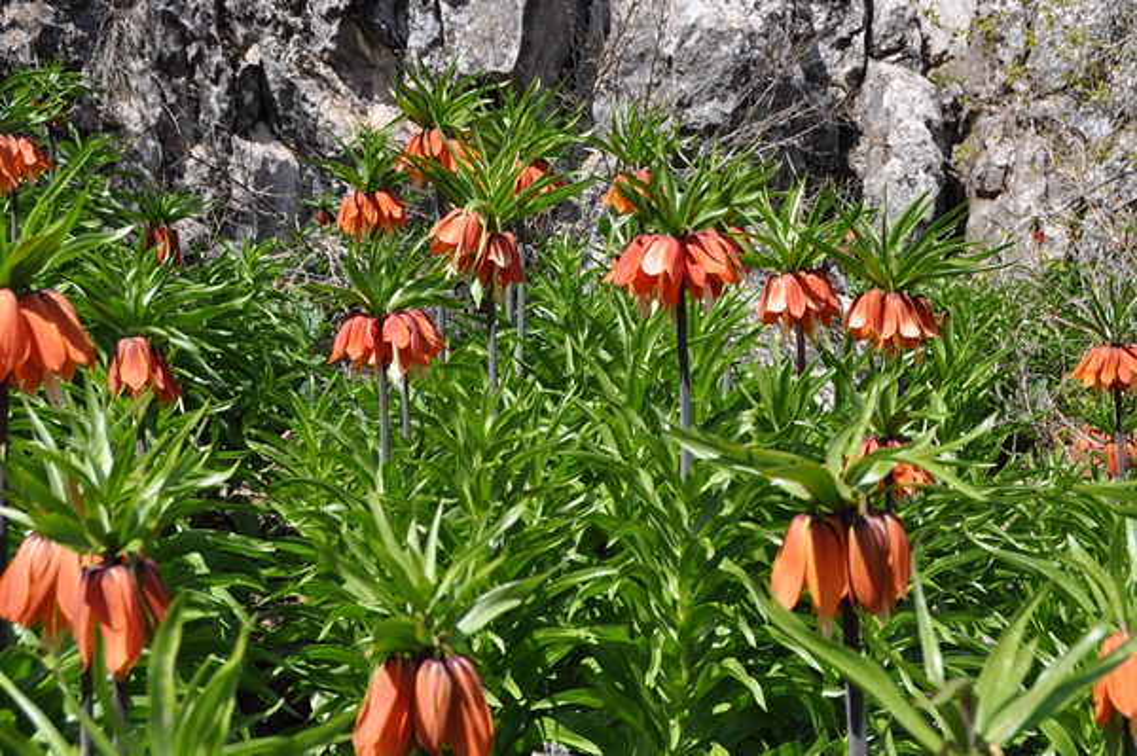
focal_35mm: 51
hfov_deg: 38.9
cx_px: 568
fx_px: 1609
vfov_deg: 26.4
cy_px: 378
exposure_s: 1/400
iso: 320
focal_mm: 34
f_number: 10
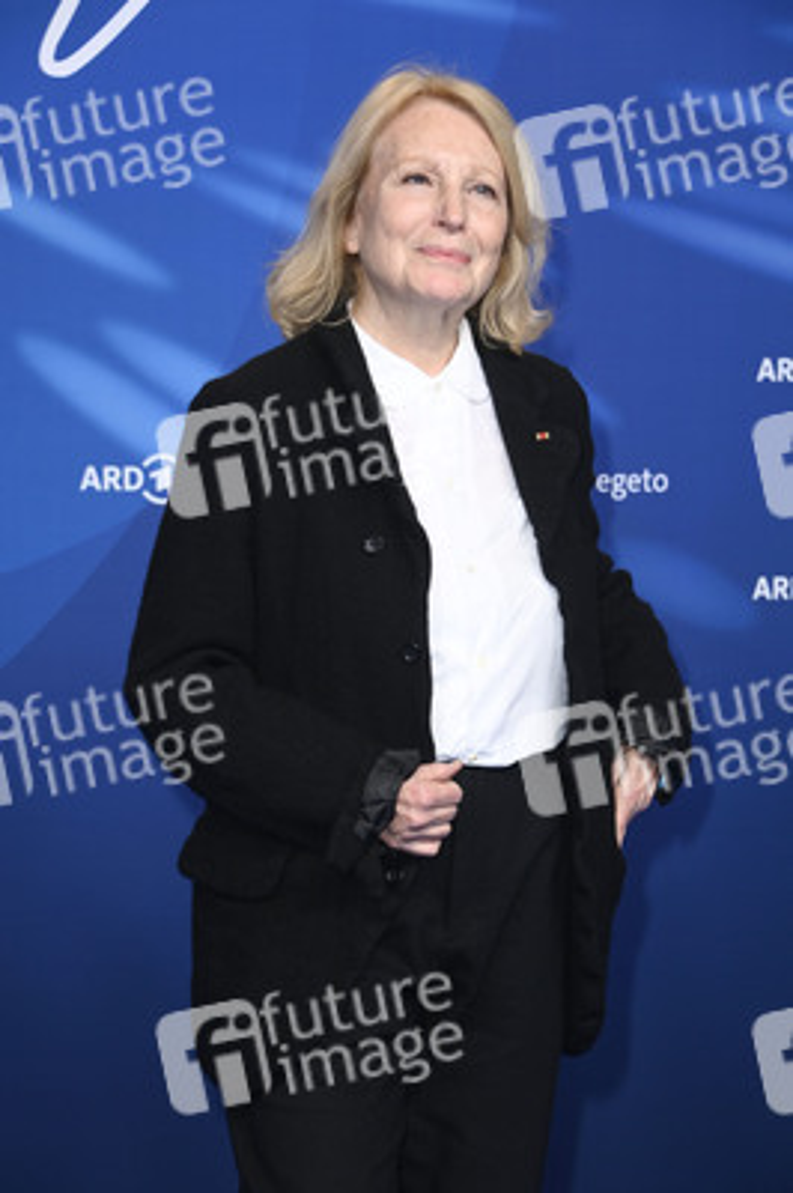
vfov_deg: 22.6
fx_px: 2979
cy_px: 596
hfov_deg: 15.2
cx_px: 396
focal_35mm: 90
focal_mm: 90
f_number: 5.6
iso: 1000
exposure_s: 1/250
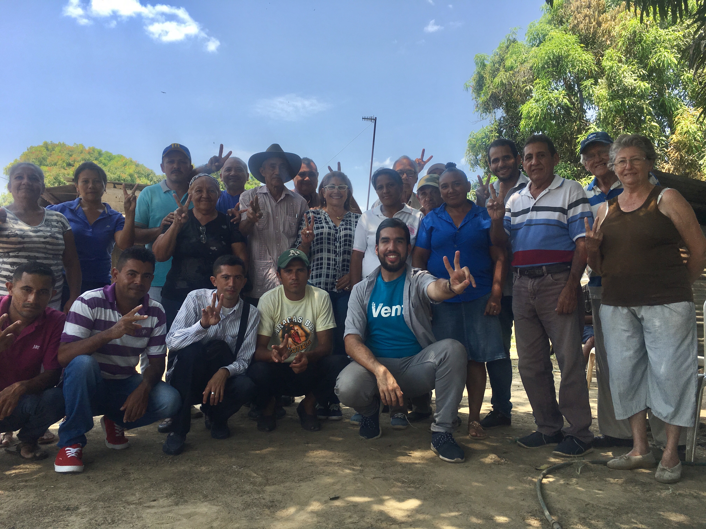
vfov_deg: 48.2
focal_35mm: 29
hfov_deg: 61.7
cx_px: 353
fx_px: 591
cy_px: 264
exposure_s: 1/793
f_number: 2.2
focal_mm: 4.15
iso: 25
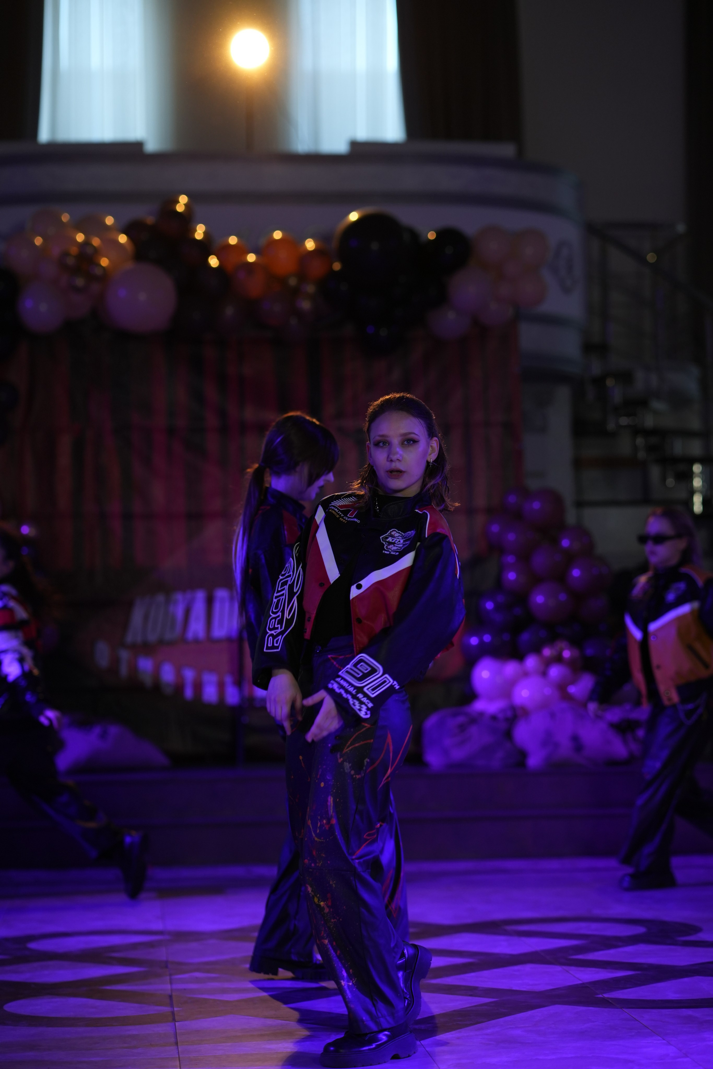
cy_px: 534
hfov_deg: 16.1
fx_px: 2525
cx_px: 356
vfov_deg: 23.9
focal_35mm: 85
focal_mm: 85
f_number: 2.2
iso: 800
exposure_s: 1/400
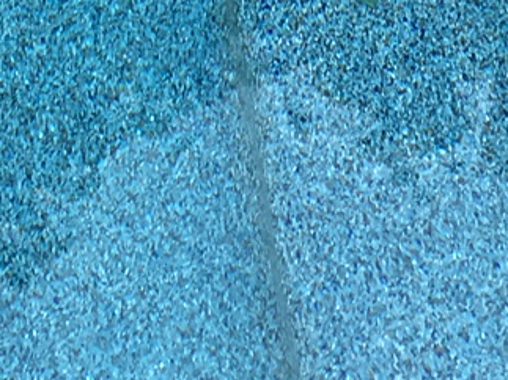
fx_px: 2655
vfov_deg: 7.4
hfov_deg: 10.9
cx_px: 212
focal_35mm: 181
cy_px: -692
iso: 32
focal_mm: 4.15
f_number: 2.2
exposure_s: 1/60
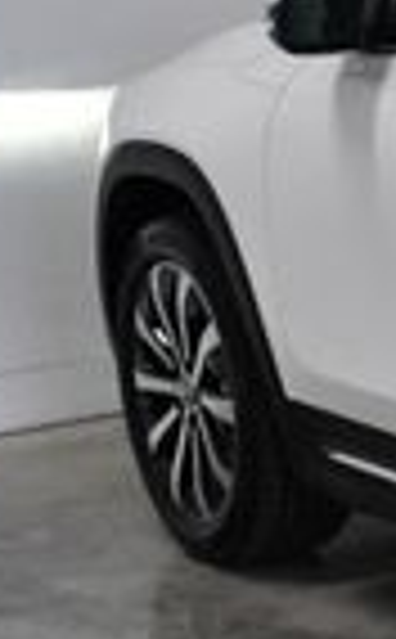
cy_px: 360
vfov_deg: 13.8
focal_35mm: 152
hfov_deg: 7.3
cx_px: 1300
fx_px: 2641
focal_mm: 22
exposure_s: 1/500
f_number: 11
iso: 2500
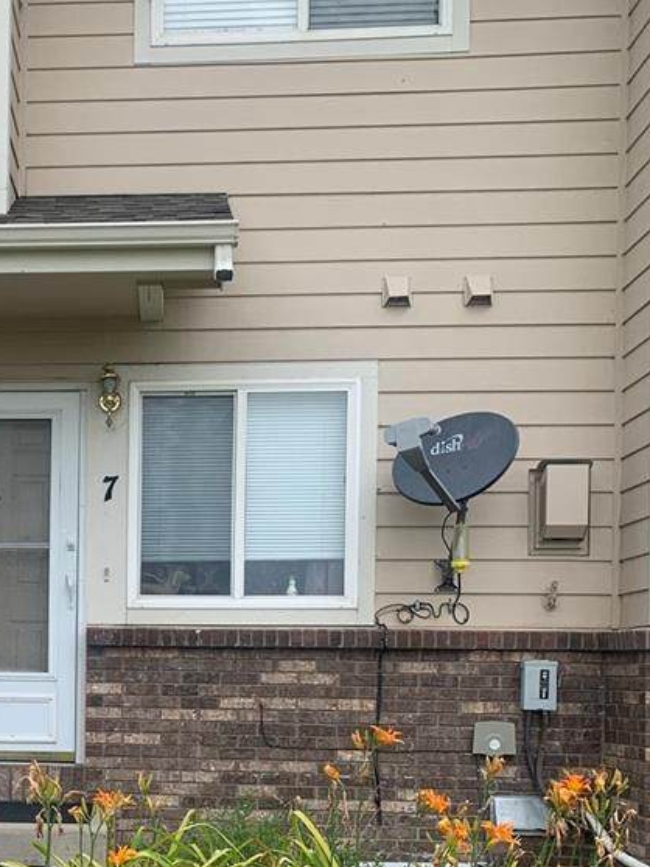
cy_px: 683
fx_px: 1402
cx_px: 33
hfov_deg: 25.1
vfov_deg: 33.4
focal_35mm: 56
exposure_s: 1/122
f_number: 1.8
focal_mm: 4.25
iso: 25
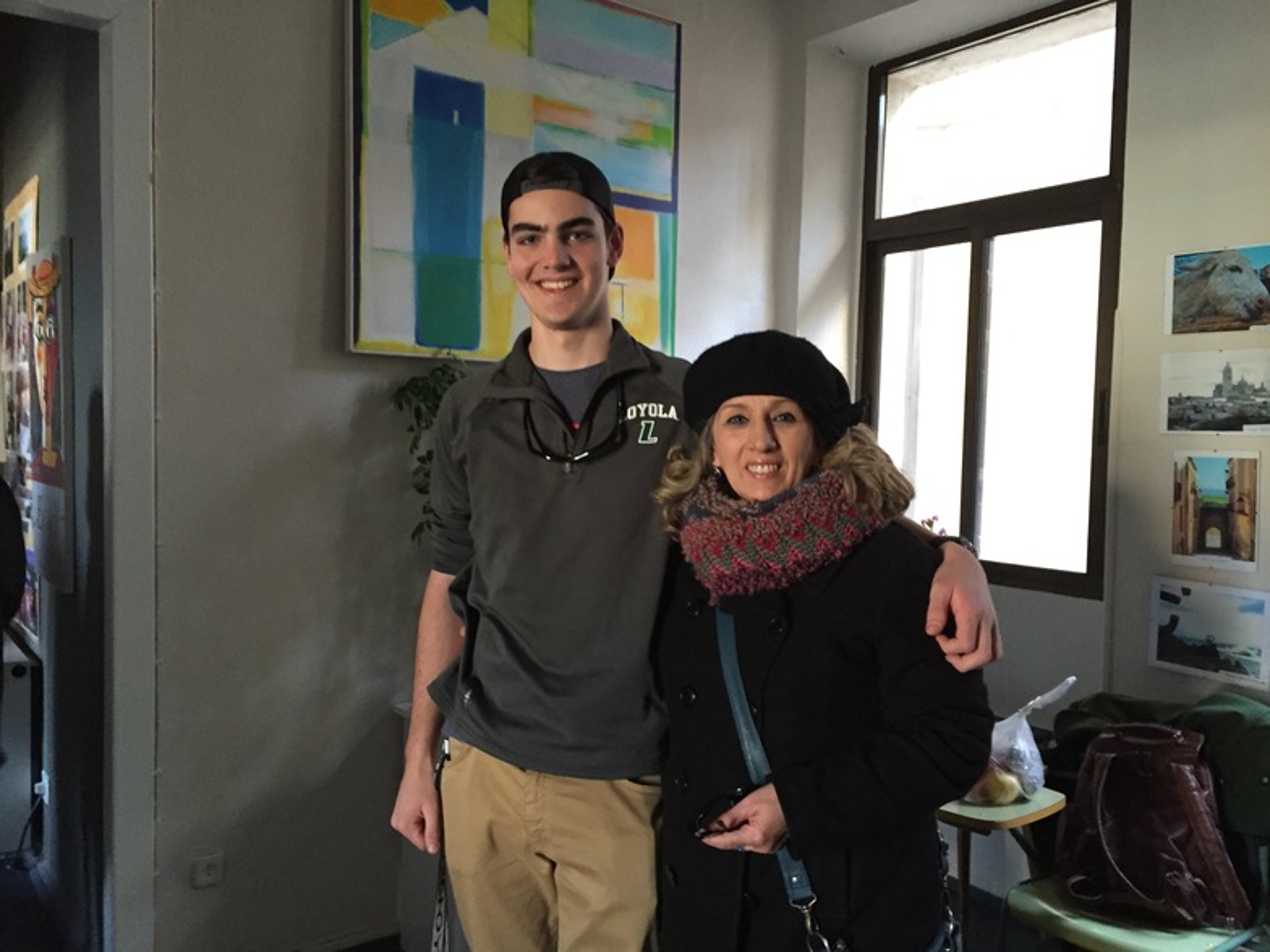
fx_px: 1064
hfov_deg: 61.7
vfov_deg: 48.2
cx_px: 635
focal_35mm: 29
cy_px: 476
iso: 250
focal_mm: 4.15
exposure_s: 1/20
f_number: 2.2
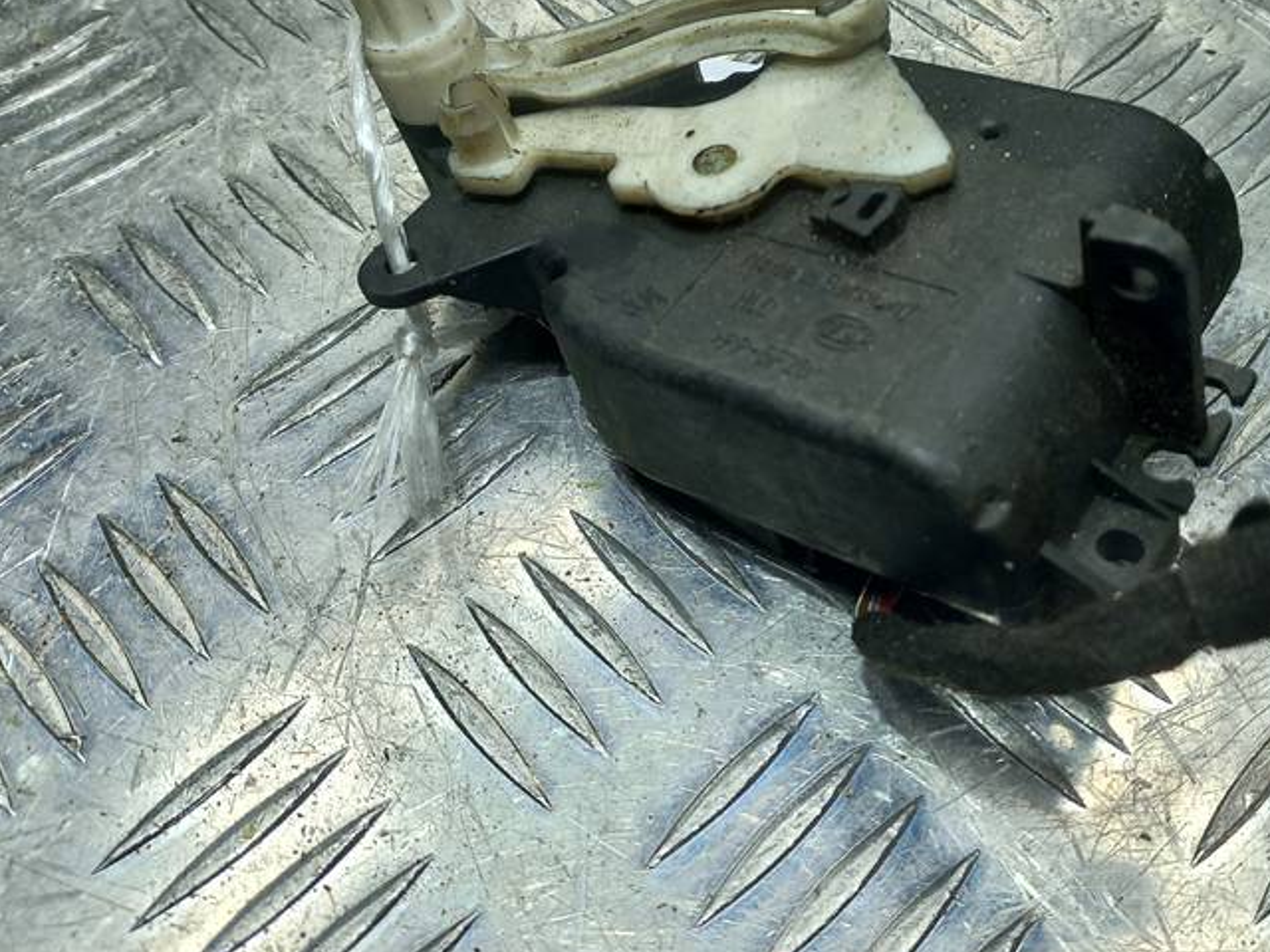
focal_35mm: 40
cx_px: 822
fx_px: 1468
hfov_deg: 46.2
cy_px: 274
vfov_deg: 35.4
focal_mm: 4.6
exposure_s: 1/100
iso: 40
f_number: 1.8
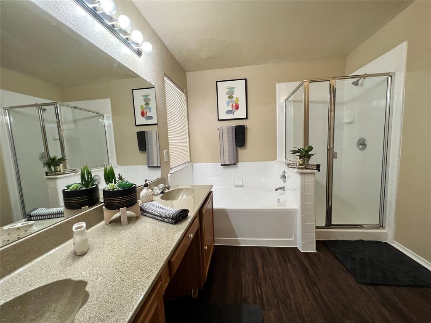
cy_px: 162
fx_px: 162
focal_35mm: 13
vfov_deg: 89.9
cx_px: 216
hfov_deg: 106.2
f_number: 1.8
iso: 160
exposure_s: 1/120
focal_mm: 1.57
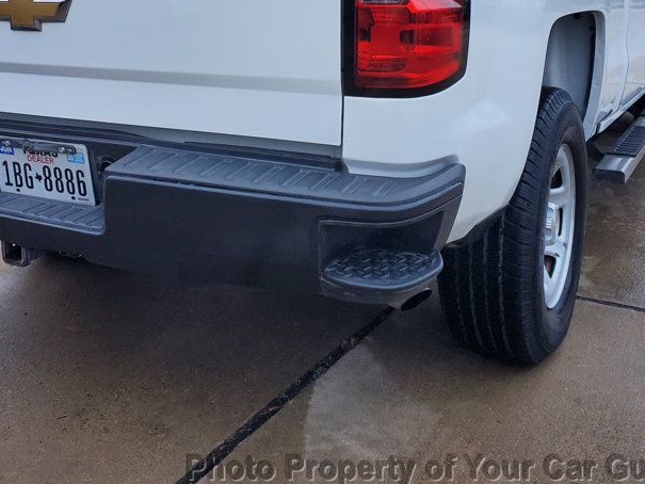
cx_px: 251
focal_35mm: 44
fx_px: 820
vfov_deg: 32.0
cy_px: 95
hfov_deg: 42.7
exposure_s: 1/120
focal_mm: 4.3
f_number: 2.4
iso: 200
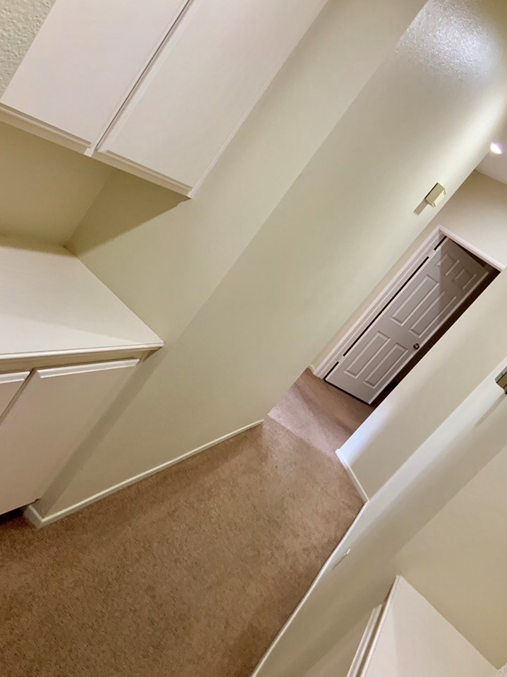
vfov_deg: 58.3
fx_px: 606
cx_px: 266
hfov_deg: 45.4
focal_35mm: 31
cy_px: 356
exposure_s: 1/60
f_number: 1.8
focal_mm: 3
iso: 160
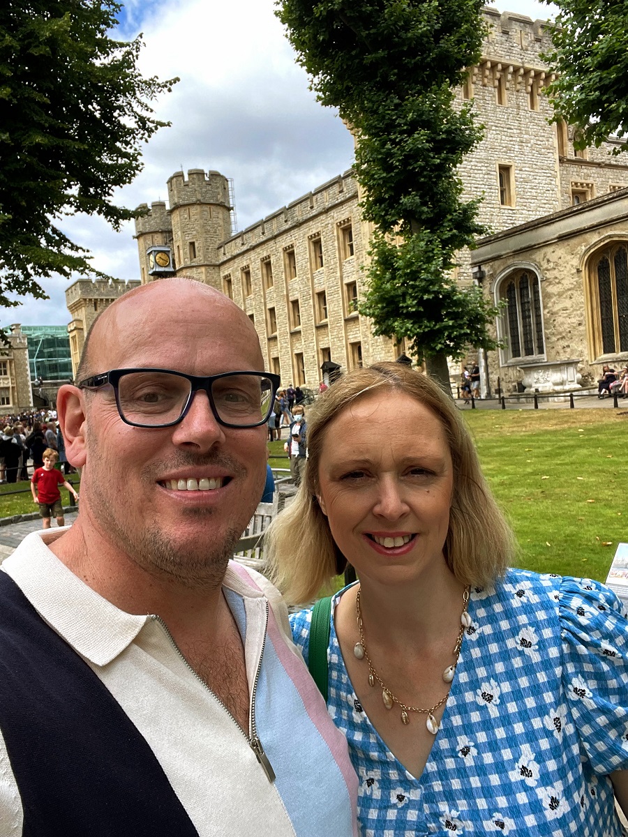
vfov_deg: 60.0
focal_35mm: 30
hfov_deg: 46.8
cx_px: 314
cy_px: 418
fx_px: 726
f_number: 2.2
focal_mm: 2.71
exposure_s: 1/311
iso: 25
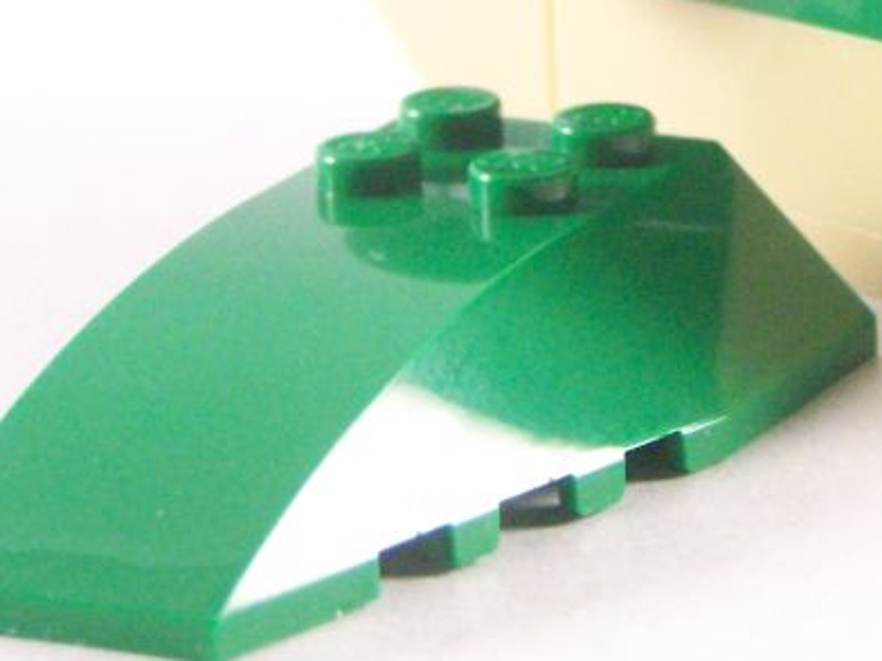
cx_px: 983
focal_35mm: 274
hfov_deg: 7.2
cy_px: -189
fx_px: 6981
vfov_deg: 5.4
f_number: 3.2
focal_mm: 17.5
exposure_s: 1/60
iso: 400
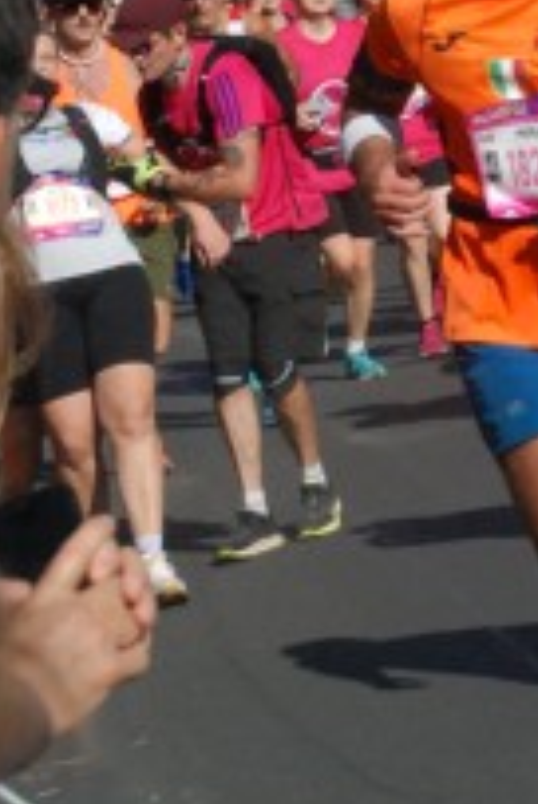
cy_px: 67
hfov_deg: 5.9
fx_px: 5160
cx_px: 773
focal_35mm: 231
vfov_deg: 8.9
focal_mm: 52
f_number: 9
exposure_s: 1/2000
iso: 1000
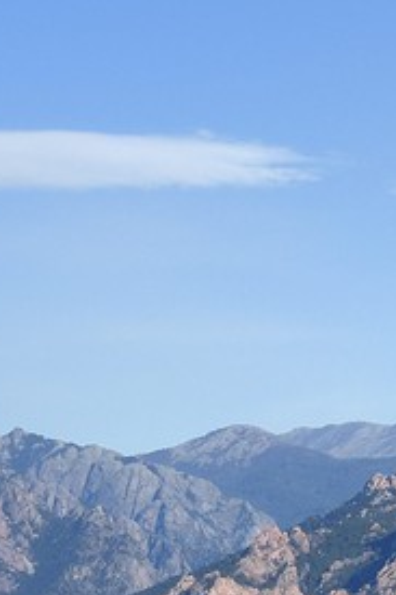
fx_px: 4609
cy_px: 1486
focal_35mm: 279
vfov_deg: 6.9
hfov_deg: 4.9
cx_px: 567
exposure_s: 1/800
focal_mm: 48
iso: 400
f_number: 10
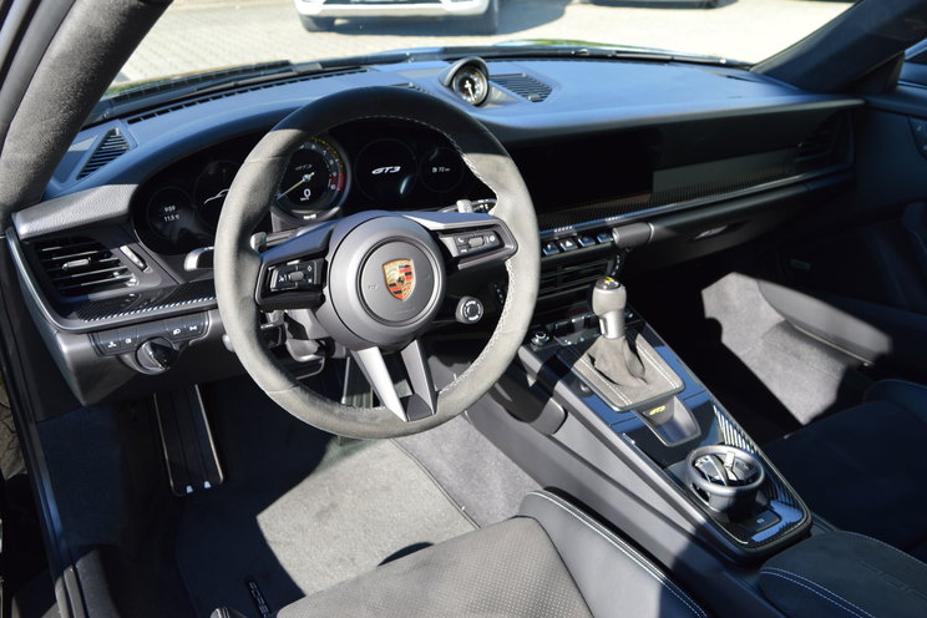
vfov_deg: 40.5
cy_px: 301
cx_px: 457
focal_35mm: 33
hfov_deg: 57.9
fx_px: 837
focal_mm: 21
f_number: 5.6
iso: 250
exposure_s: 1/125
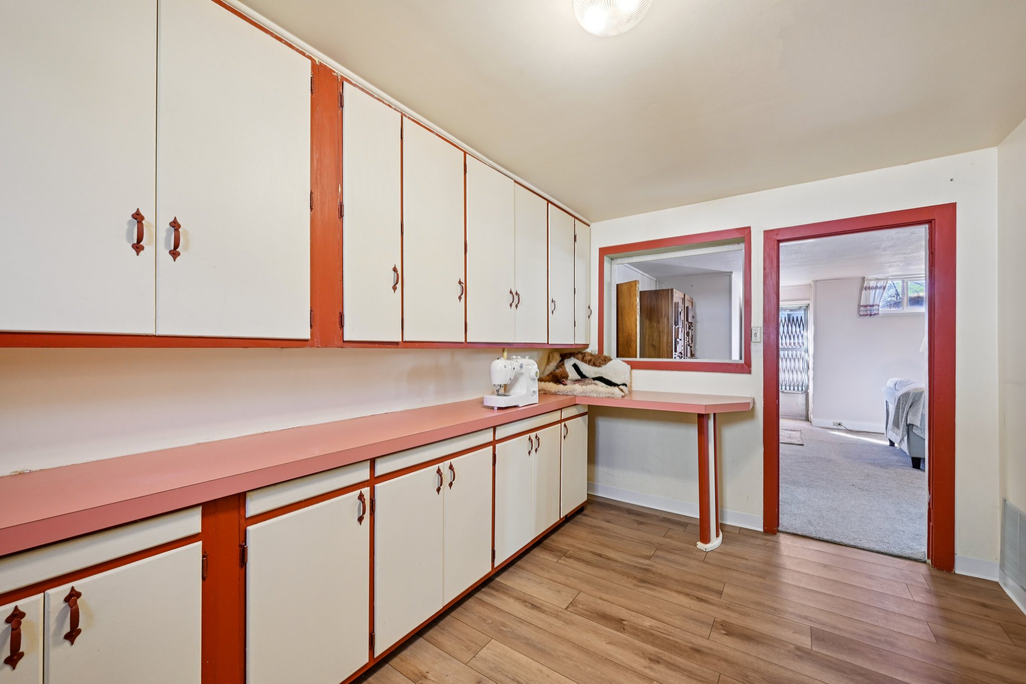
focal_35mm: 14
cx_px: 513
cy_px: 342
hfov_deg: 104.3
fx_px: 399
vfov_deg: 81.2
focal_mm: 14
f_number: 11
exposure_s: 1/6
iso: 400
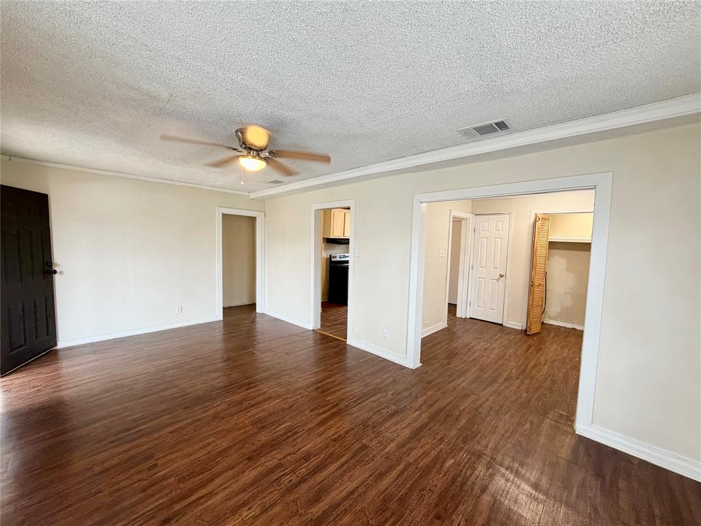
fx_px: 284
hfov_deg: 102.1
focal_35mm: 14
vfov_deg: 85.7
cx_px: 350
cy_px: 263
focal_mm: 2.22
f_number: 2.2
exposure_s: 1/60
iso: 250
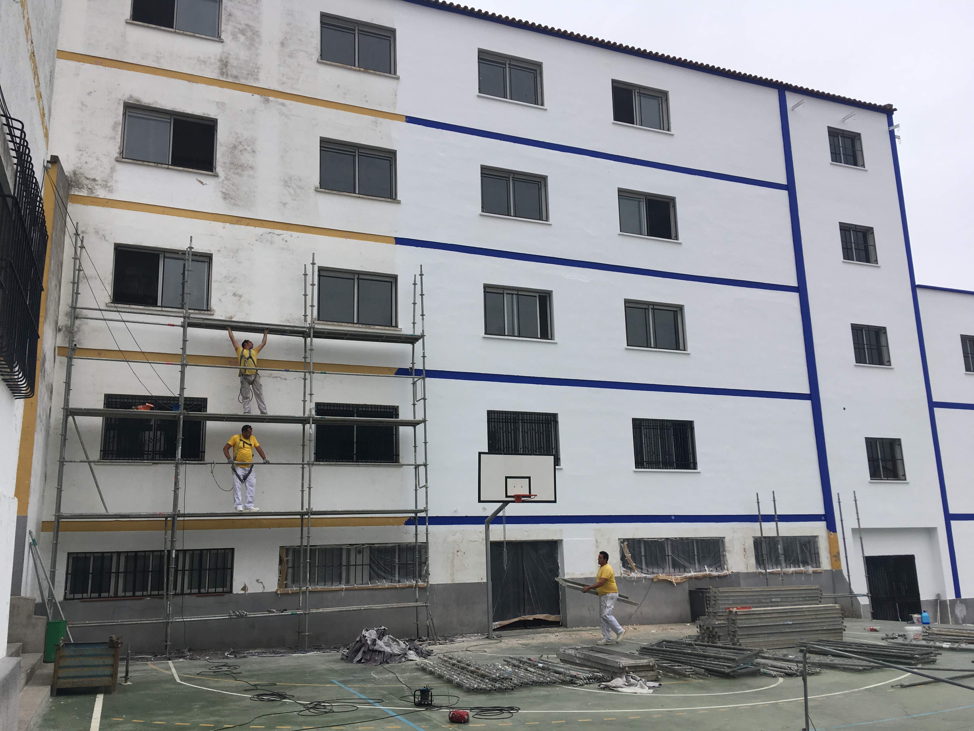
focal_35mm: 29
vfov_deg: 48.2
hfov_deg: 61.7
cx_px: 487
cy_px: 366
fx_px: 816
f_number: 2.2
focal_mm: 4.15
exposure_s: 1/304
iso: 25
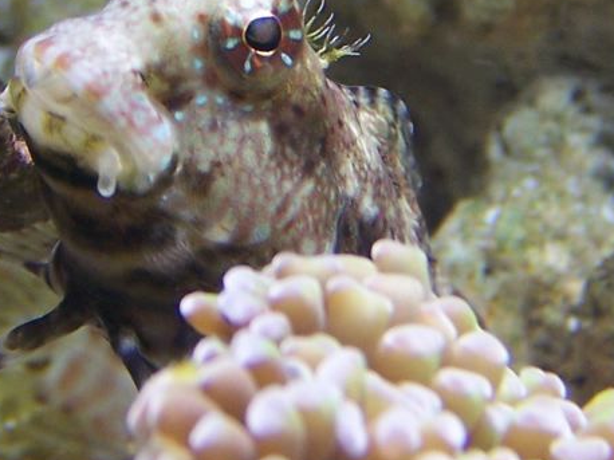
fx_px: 940
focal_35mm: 53
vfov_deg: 27.4
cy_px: 175
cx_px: 367
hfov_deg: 36.1
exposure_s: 1/30
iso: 100
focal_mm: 6.3
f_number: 2.8
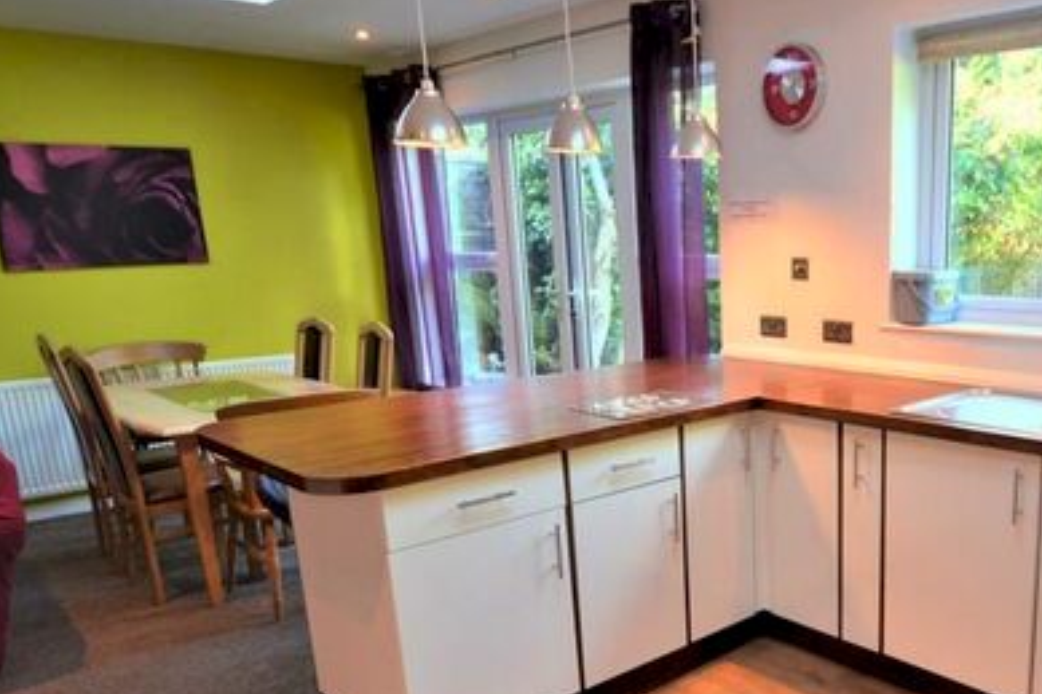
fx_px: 781
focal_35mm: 27
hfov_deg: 63.4
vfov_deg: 47.0
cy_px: 474
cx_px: 782
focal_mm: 10
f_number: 4
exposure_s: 1/60
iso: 560
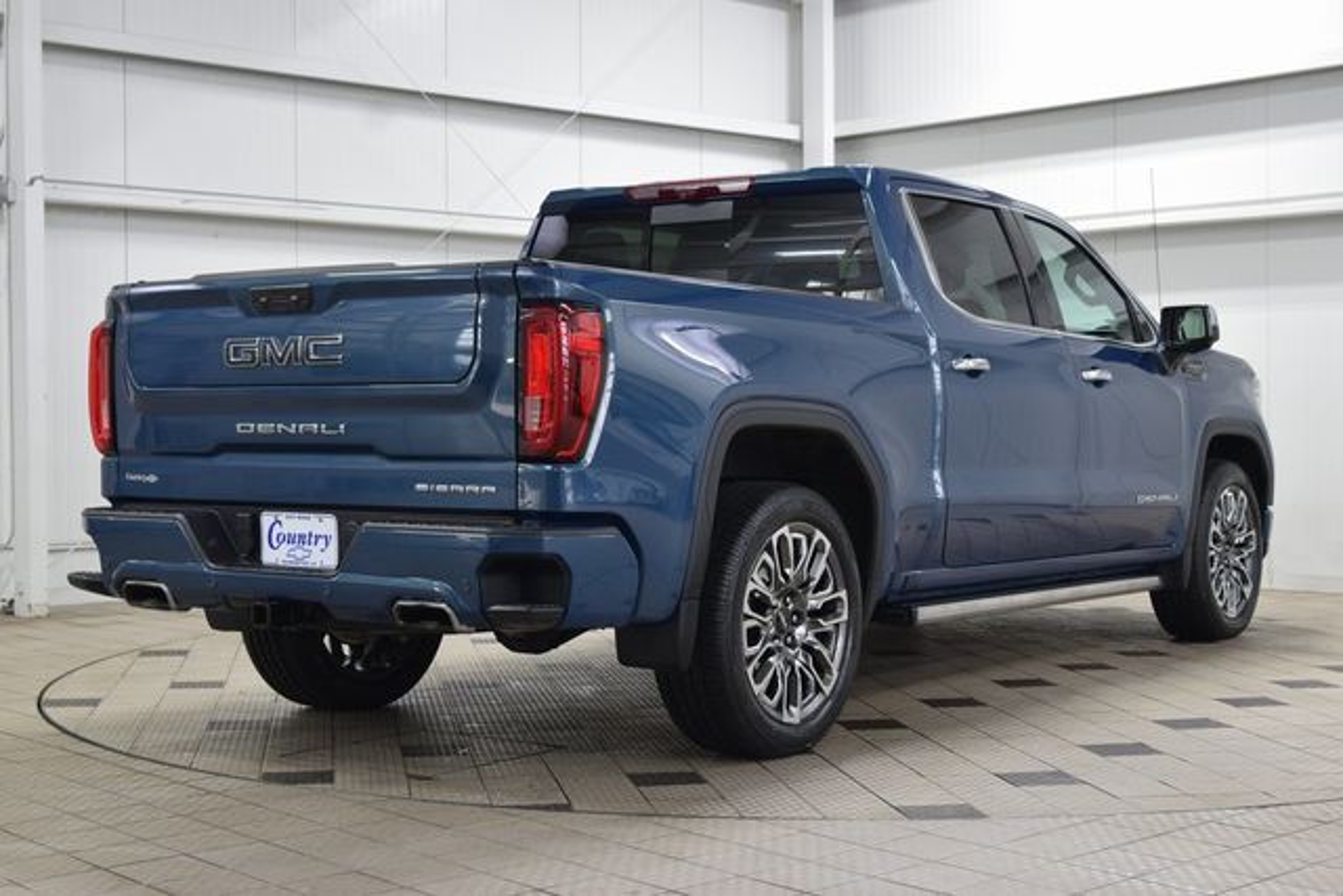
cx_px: 672
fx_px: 1959
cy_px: 448
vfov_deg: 25.8
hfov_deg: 37.8
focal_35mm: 52
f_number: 6.3
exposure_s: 1/15
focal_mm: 35
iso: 500
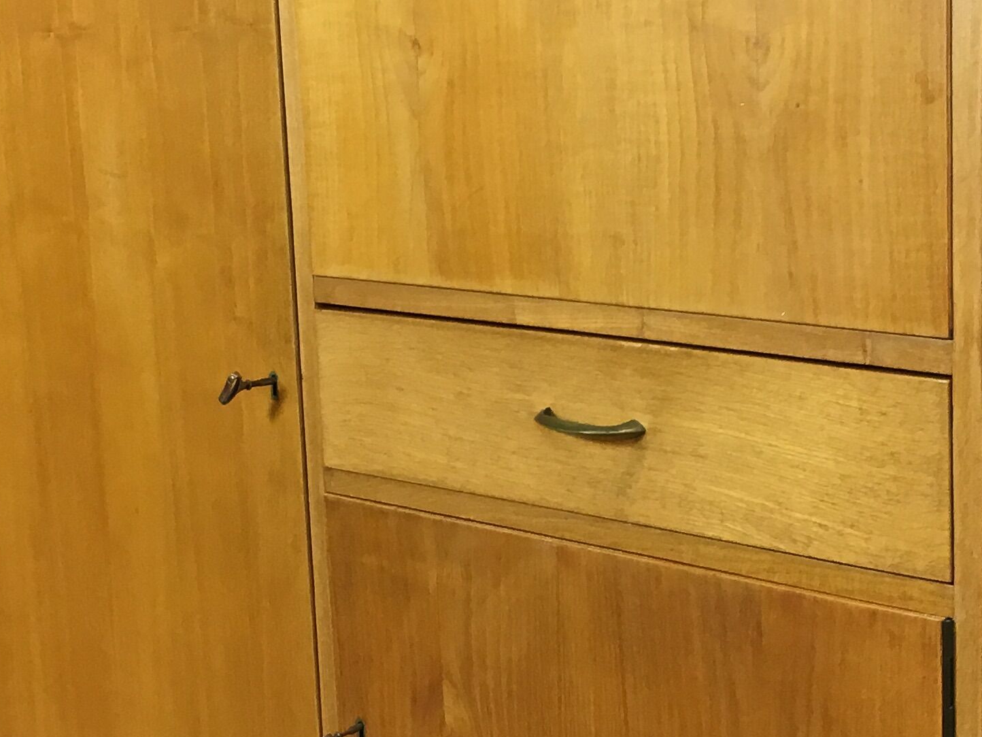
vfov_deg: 18.2
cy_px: 441
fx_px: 2298
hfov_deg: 24.1
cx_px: 523
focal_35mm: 81
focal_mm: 4.15
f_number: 2.2
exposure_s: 1/33
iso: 32
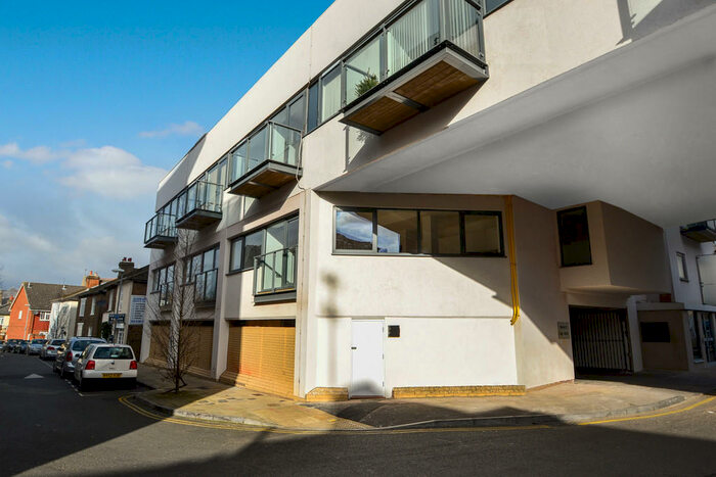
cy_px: 238
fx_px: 418
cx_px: 358
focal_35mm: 21
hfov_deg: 81.2
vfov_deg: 59.5
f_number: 9
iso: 100
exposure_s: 1/320
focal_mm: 14
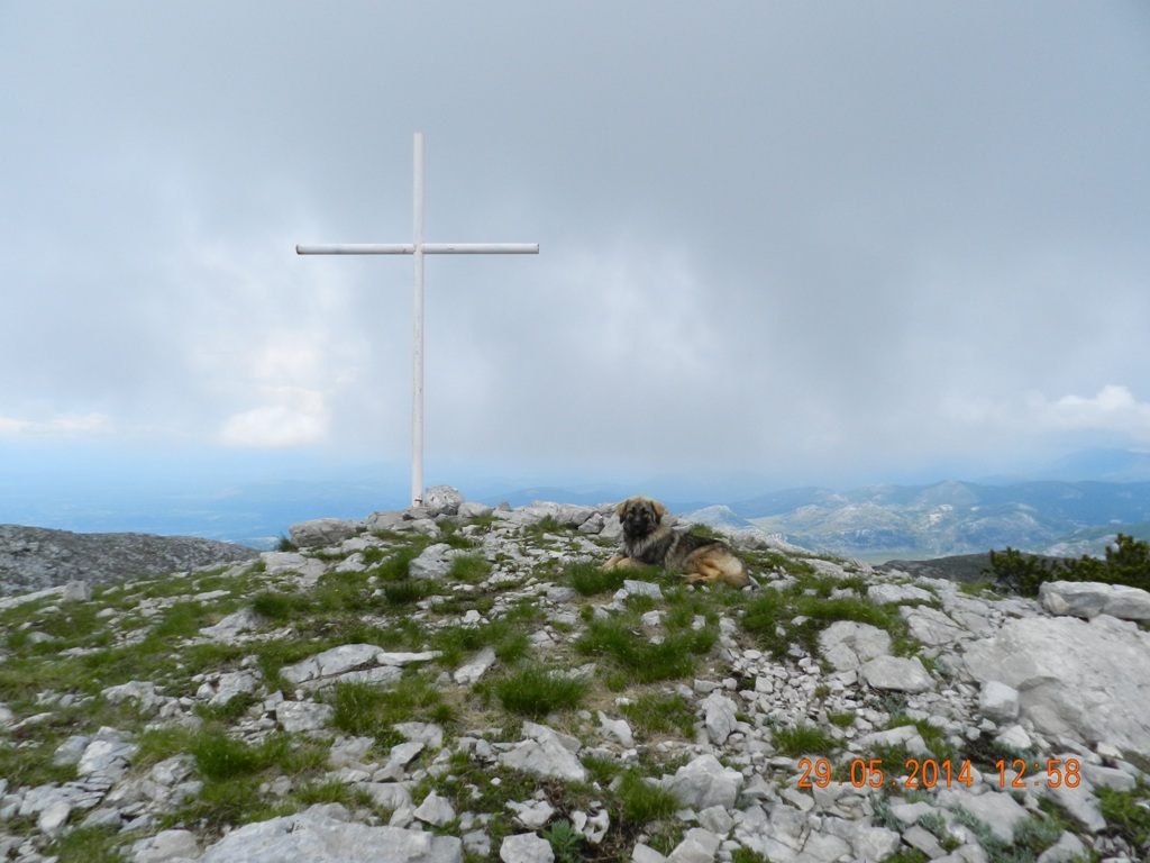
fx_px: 764
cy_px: 432
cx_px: 575
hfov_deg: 73.9
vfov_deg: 58.9
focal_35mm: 23
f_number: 4.5
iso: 160
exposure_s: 1/1000
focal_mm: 4
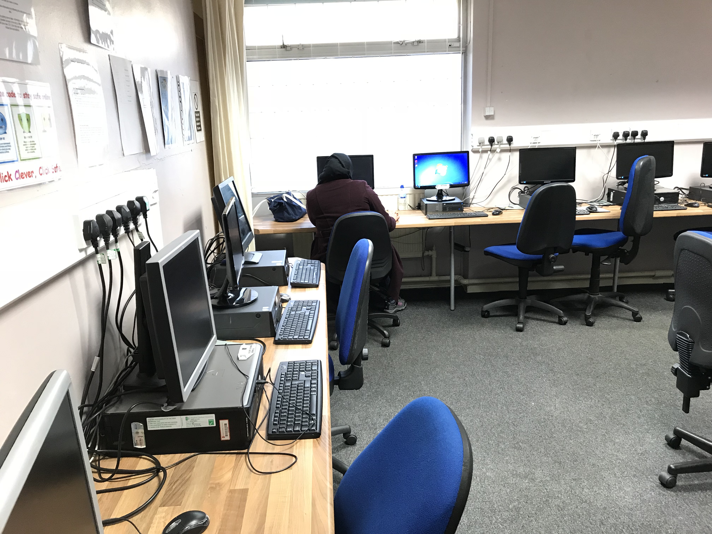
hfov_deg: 63.4
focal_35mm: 28
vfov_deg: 49.7
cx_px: 356
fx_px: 576
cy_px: 267
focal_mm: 3.99
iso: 64
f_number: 1.8
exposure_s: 1/17
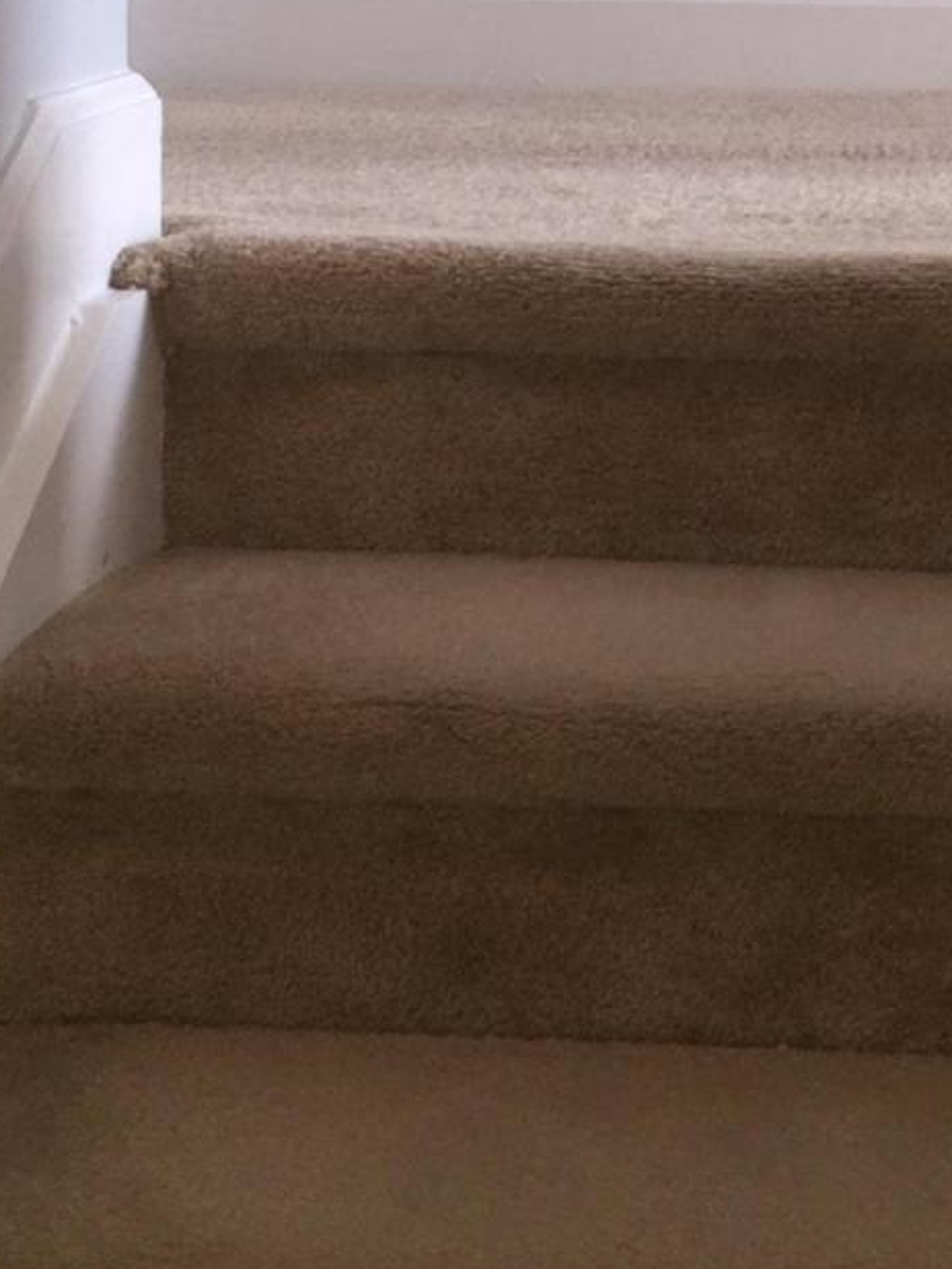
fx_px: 3446
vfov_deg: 20.3
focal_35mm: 94
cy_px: 21
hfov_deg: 15.6
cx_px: 822
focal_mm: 4.15
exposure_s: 1/56
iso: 32
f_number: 2.2
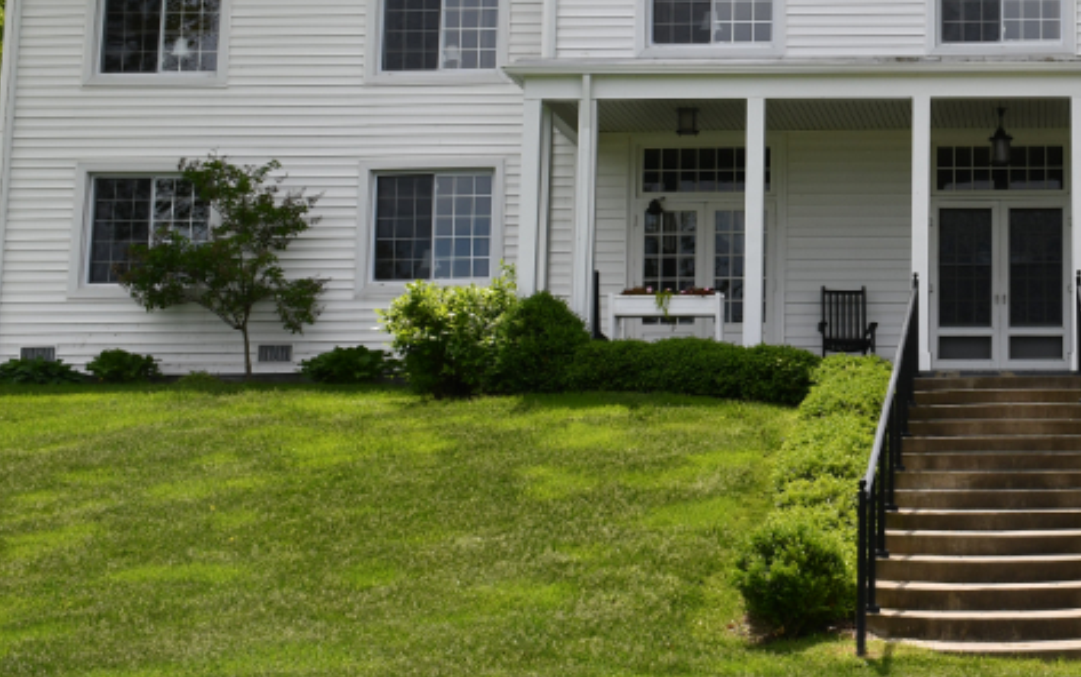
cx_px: 1038
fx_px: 2535
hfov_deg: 23.2
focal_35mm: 86
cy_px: 13
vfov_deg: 15.0
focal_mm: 26
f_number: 9
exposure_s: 1/320
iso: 100
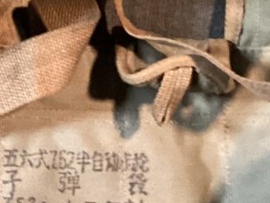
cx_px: -134
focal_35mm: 158
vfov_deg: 9.4
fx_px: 1233
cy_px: 31
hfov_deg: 11.9
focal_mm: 3.3
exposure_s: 1/40
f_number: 2.4
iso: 400
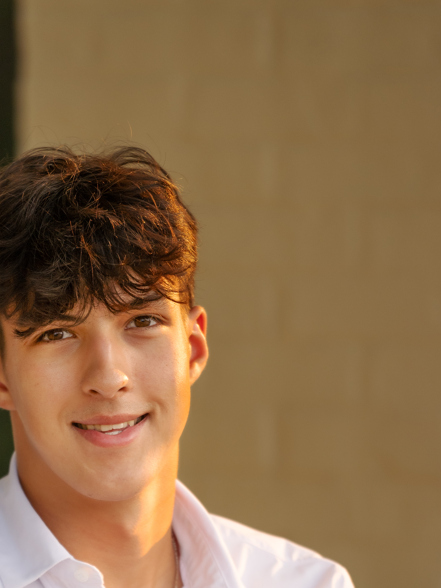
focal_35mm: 474
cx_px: 111
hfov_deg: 3.1
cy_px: 659
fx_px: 8051
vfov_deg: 4.2
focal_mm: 200
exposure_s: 1/500
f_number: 2.8
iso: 160
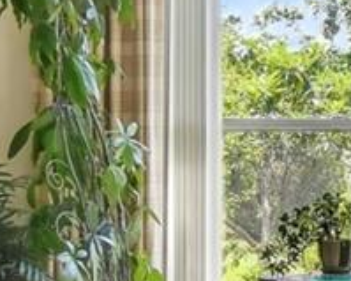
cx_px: 480
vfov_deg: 13.6
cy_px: 156
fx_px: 1173
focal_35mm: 113
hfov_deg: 16.0
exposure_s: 1/60
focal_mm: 10
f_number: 7.1
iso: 100
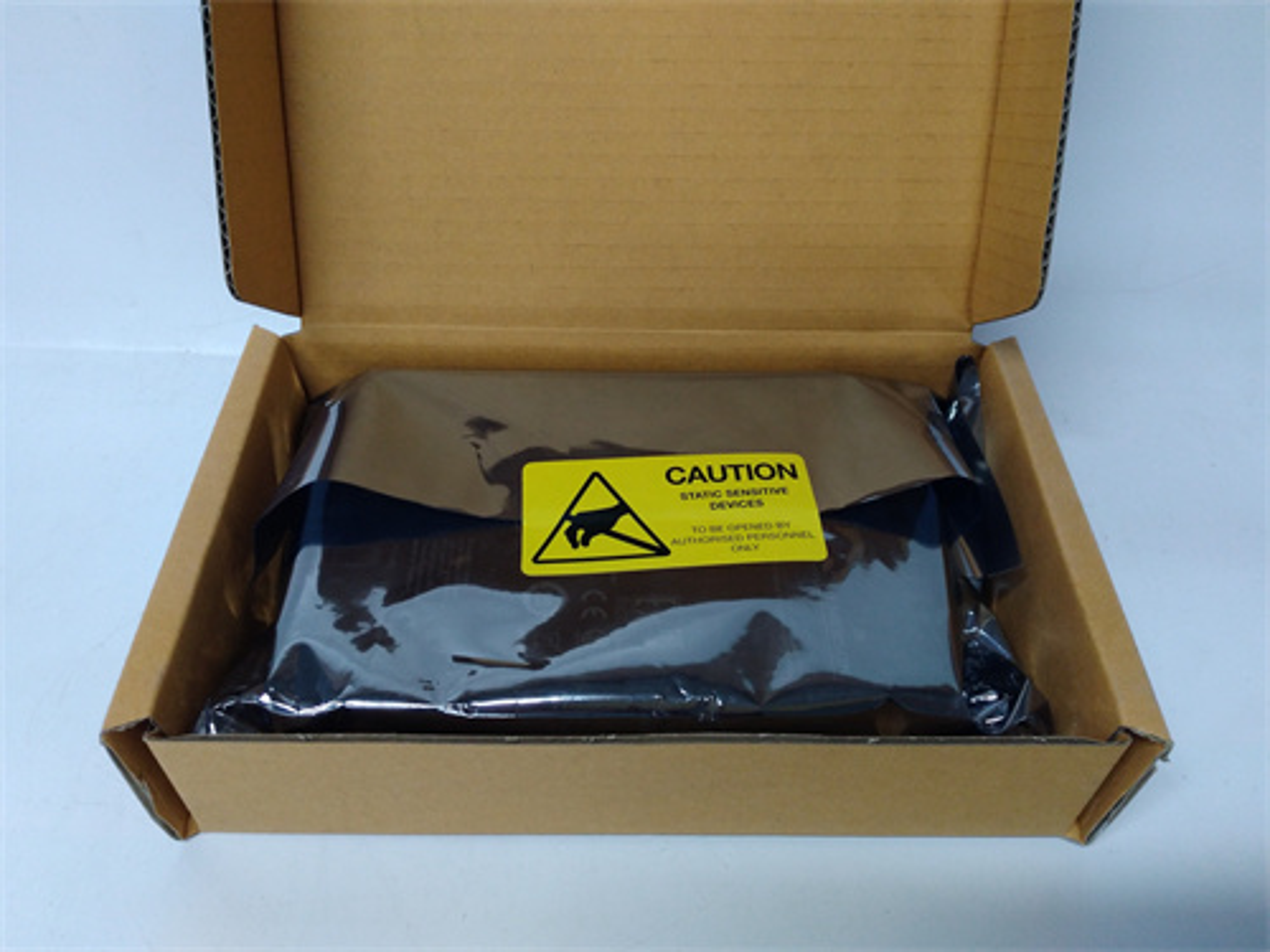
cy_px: 476
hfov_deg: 65.3
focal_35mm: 27
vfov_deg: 51.4
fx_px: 991
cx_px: 635
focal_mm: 3.79
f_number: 2
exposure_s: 1/30
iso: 196
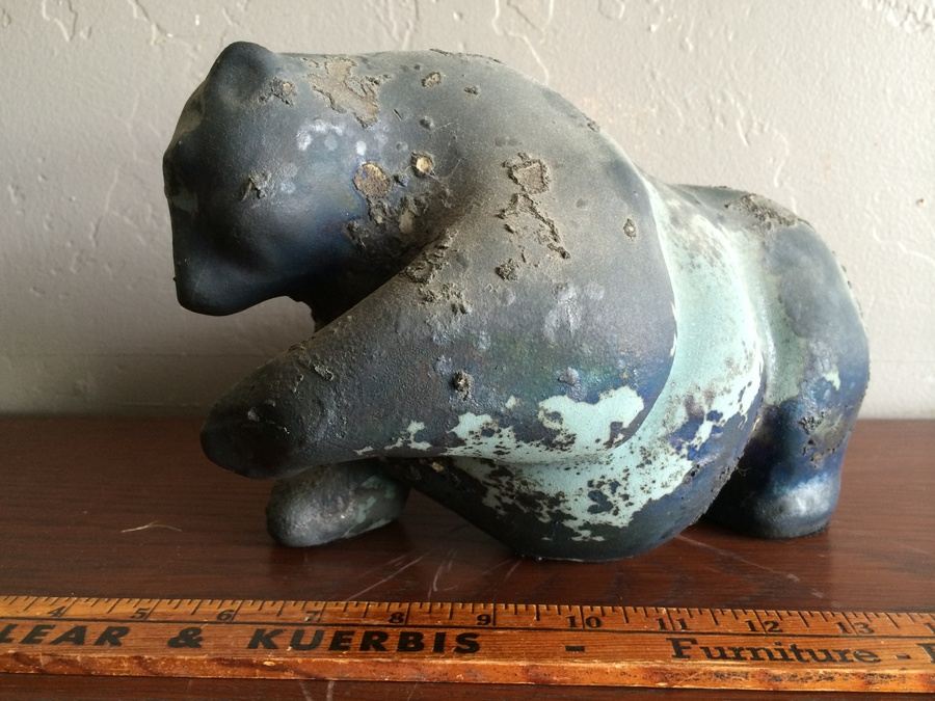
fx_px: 810
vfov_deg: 46.8
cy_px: 350
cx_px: 468
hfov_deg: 60.0
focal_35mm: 30
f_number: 2.2
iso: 125
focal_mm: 4.12
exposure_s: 1/30
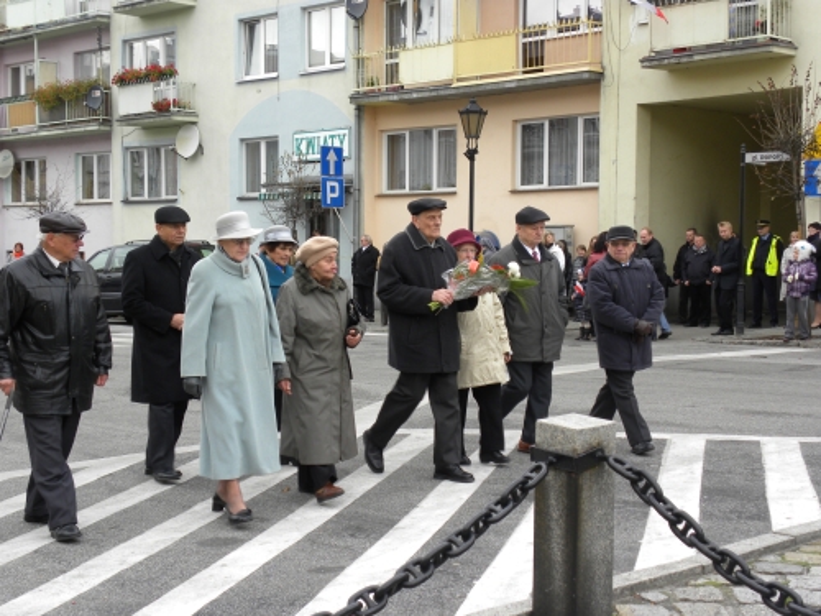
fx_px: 1376
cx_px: 410
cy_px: 308
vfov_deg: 25.2
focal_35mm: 58
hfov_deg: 33.2
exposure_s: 1/88.6
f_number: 3.5
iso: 64
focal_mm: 10.3
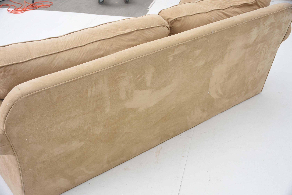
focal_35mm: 45
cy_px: 98
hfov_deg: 43.6
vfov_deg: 29.9
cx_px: 146
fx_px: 365
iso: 160
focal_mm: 30
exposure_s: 1/100
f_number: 6.3
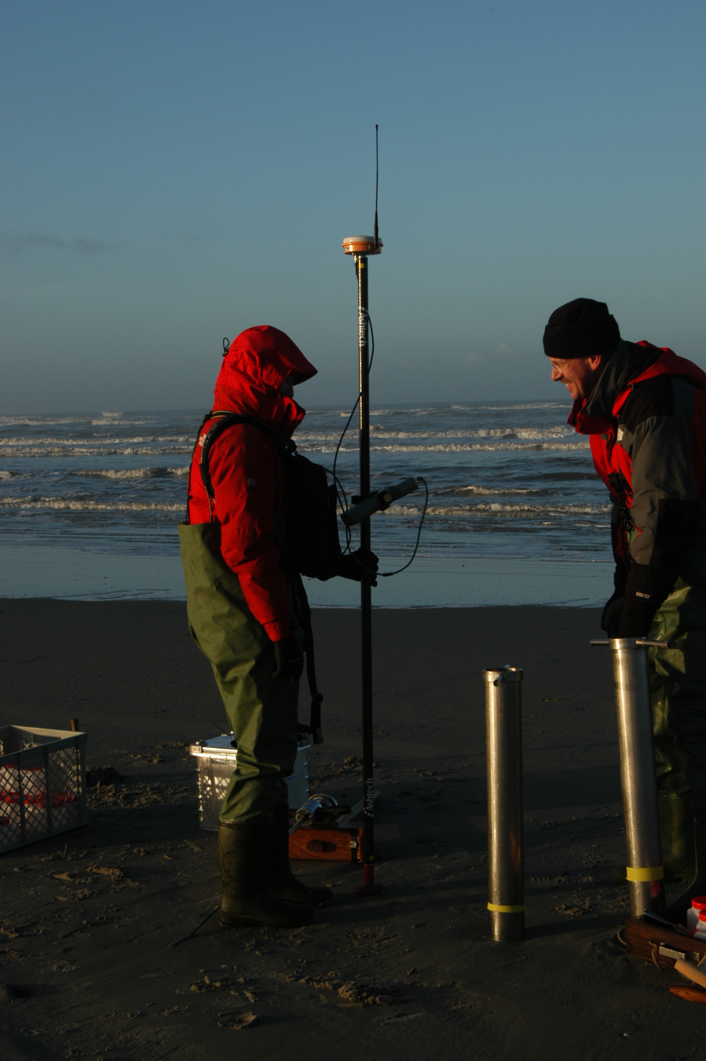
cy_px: 568
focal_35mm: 66
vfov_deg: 30.5
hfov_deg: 20.6
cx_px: 369
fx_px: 1945
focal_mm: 38
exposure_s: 1/250
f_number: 8
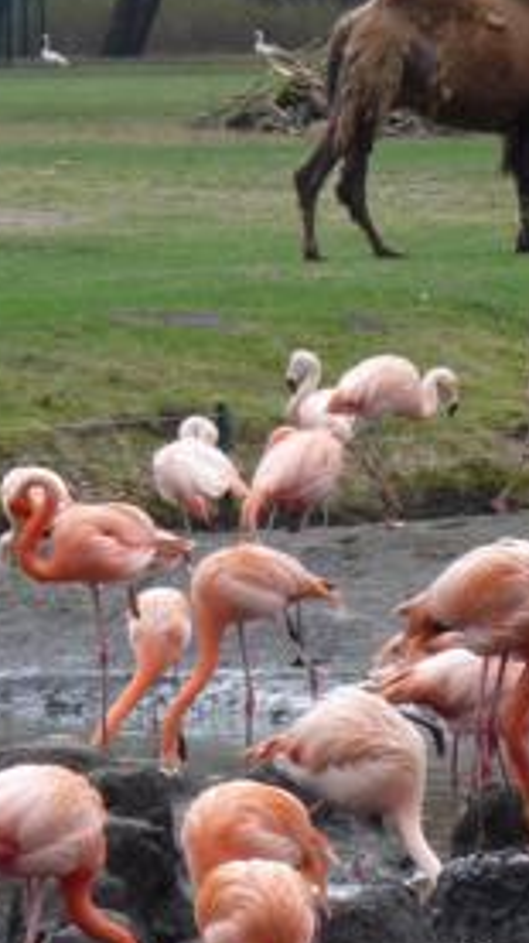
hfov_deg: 3.1
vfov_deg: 5.5
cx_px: -109
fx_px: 9862
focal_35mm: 395
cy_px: 430
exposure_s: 1/200
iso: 100
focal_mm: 22.3
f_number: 4.5
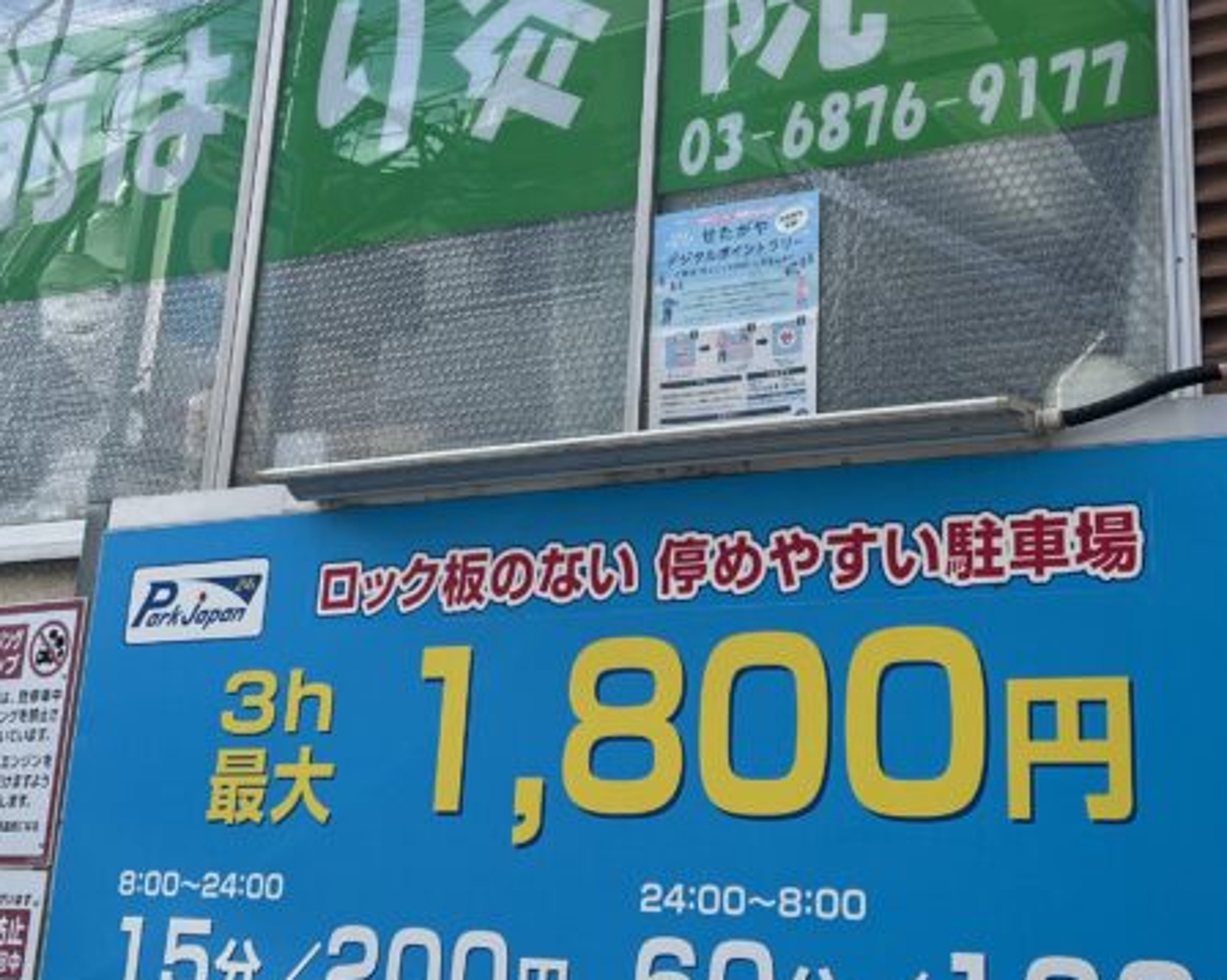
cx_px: 600
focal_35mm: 58
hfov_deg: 32.5
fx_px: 2105
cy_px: 255
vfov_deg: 25.9
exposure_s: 1/1838
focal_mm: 5.7
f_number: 1.5
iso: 50
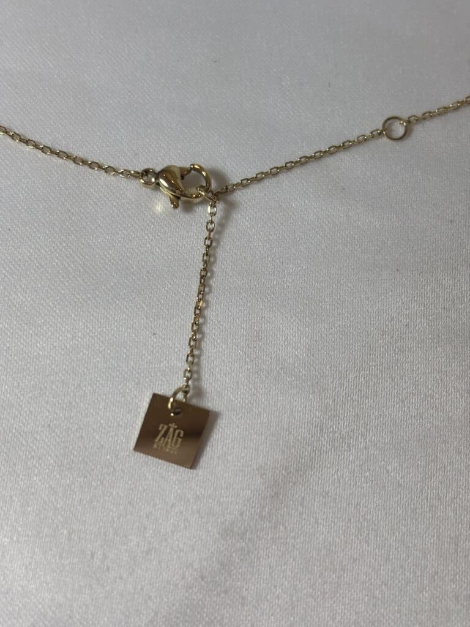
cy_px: 314
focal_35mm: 52
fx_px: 941
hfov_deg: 28.0
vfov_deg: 36.8
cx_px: 235
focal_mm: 5.96
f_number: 1.6
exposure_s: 1/230
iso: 32
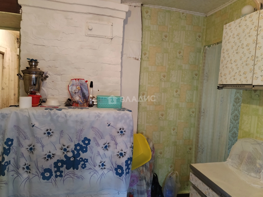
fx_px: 220
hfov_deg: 61.7
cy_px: 98
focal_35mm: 29
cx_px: 132
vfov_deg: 48.2
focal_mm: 4.75
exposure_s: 1/33.3
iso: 736
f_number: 1.8
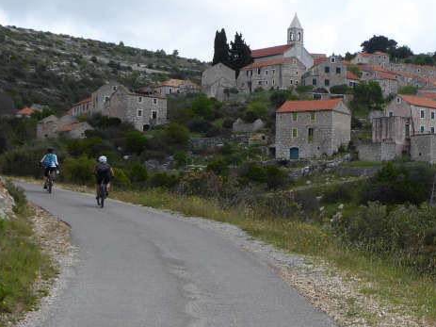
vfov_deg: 21.6
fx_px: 856
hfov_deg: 27.7
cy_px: 163
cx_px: 375
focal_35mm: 68
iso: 80
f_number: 3.7
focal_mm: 6.3
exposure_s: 1/640
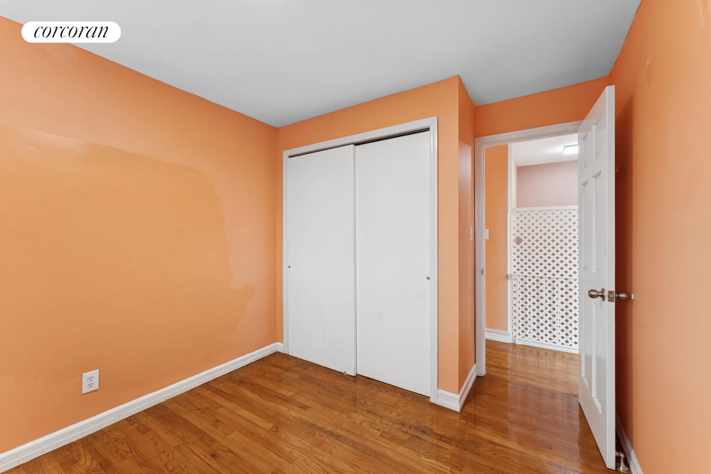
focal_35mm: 14
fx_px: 276
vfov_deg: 81.2
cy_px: 237
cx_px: 356
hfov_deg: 104.3
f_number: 11
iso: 100
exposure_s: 1/2.5
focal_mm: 14
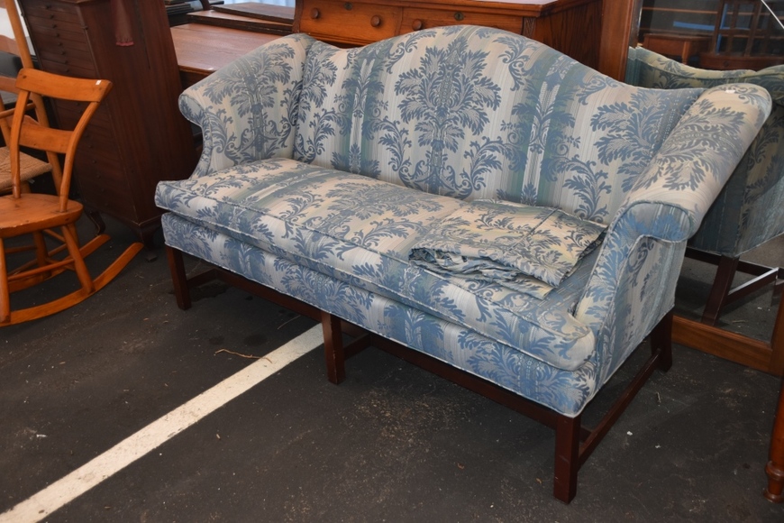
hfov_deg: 57.2
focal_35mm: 33
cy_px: 262
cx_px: 392
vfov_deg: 40.0
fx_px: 719
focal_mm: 22
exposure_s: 1/60
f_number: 3.5
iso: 400
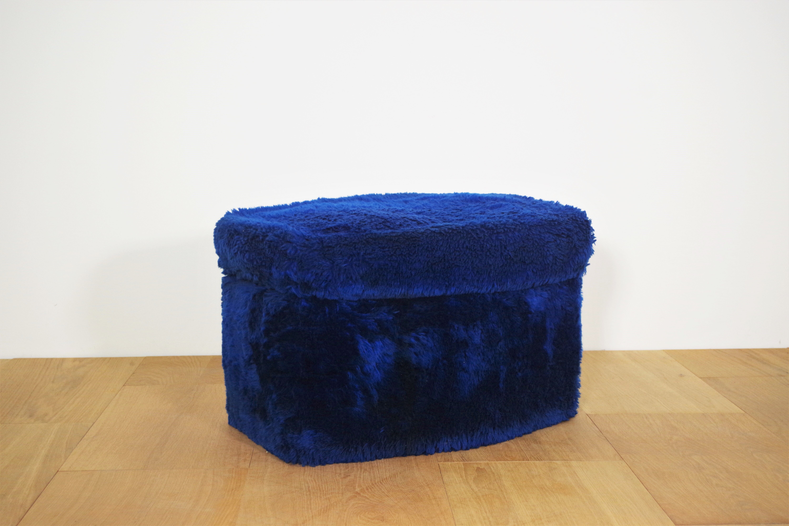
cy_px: 263
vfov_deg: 26.0
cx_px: 394
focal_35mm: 52
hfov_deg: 38.2
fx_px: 1140
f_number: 4.5
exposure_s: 1/80
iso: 800
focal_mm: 35
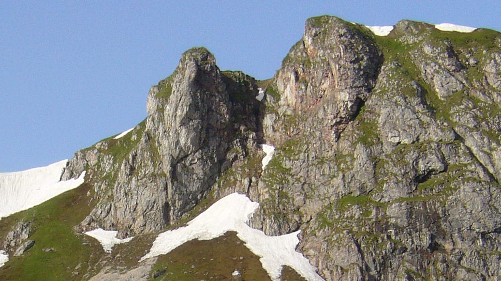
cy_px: 306
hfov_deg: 18.9
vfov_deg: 10.6
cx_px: 159
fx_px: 1501
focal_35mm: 113
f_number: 5.7
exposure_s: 1/320
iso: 80
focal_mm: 6
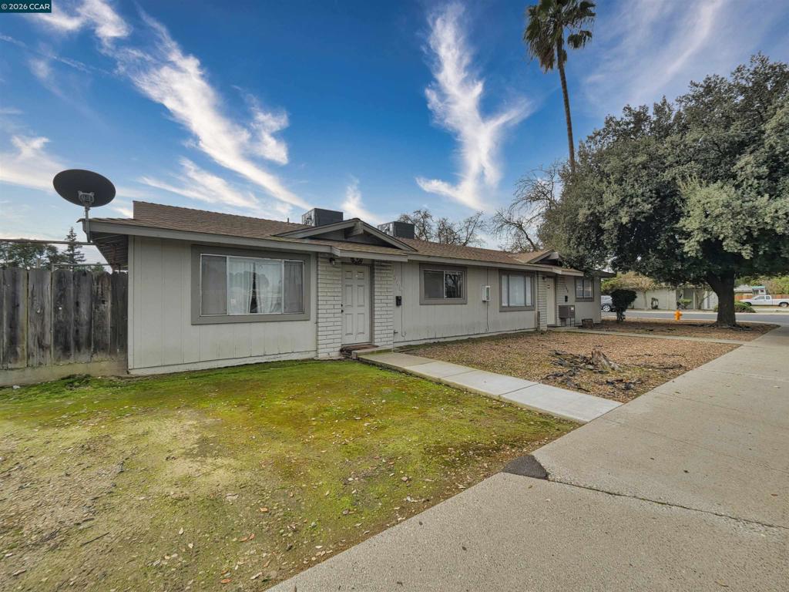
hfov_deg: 102.1
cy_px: 296
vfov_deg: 85.7
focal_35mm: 14
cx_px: 394
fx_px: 319
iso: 125
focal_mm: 7
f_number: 5.6
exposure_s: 1/250
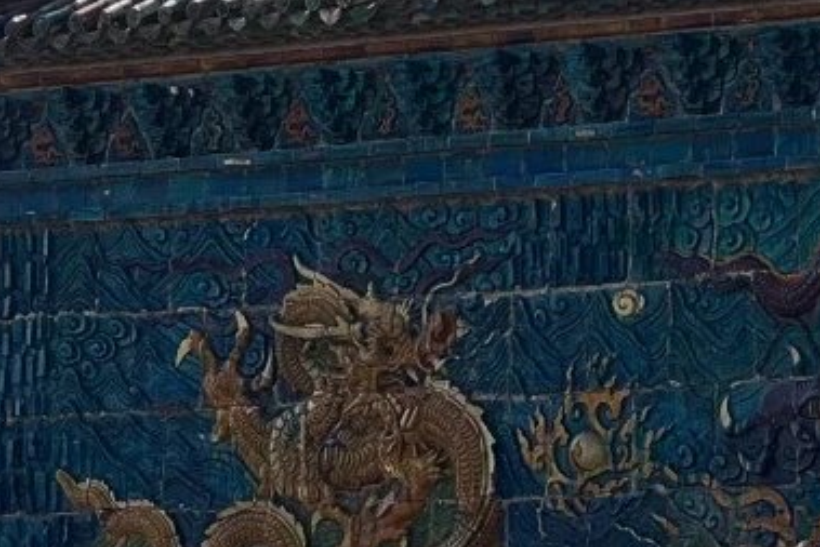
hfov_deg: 6.7
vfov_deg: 4.5
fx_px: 6927
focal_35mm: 304
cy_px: 359
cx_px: 1086
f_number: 2.8
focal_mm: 9
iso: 25
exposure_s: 1/396
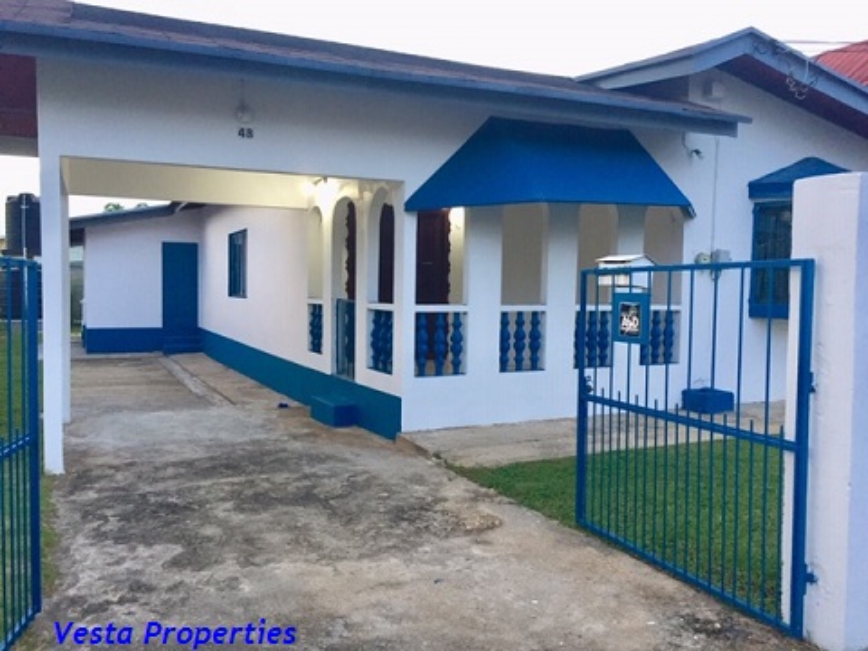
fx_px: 727
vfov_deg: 48.2
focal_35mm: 29
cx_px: 434
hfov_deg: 61.7
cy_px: 326
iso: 100
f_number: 2.2
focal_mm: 4.15
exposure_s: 1/30
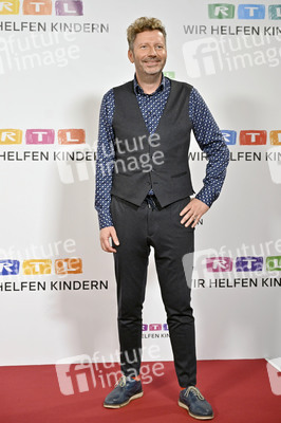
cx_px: 140
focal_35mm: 62
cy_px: 212
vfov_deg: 32.4
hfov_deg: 21.9
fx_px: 727
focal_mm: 62
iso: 1250
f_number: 4
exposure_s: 1/200
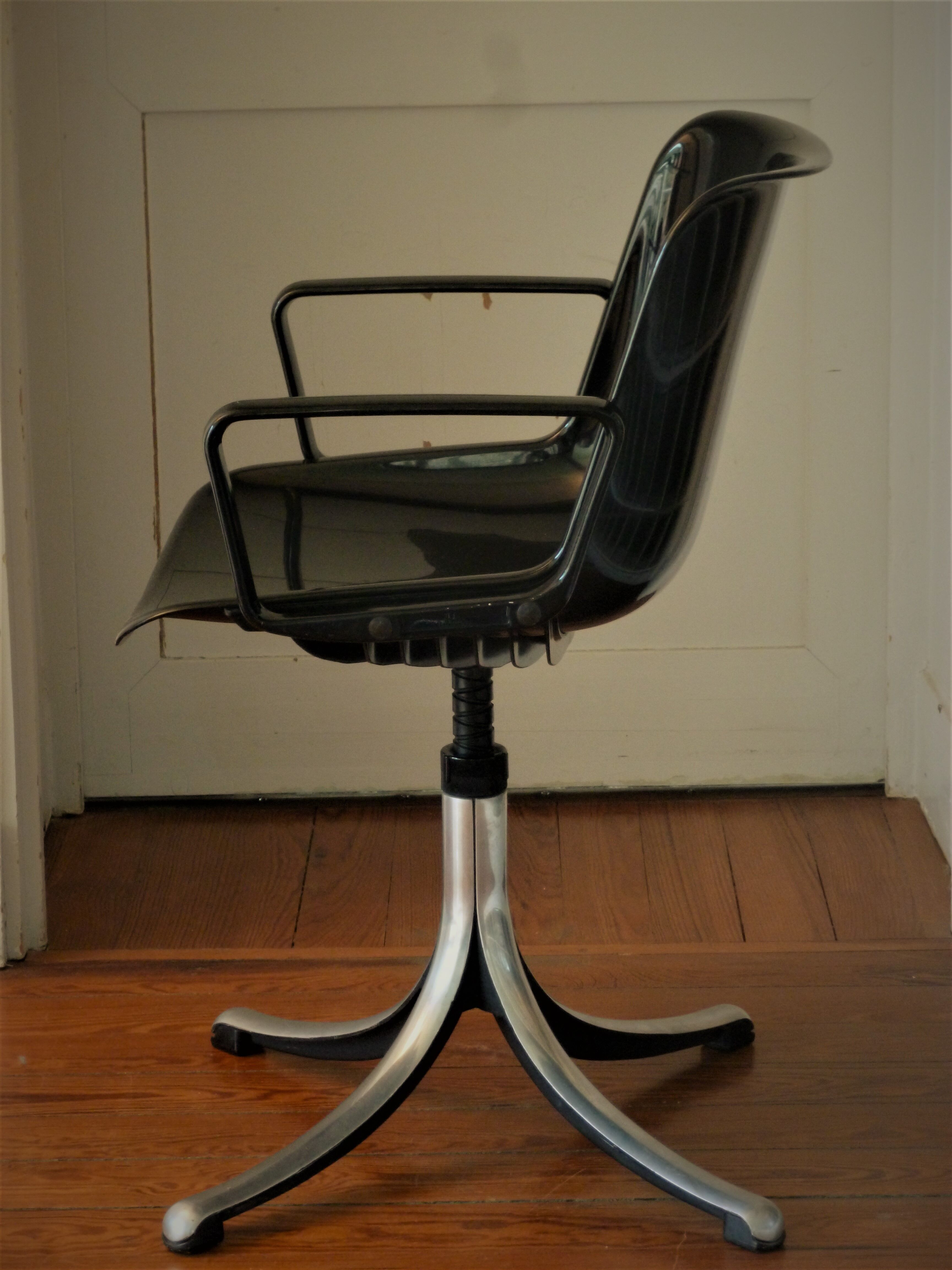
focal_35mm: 107
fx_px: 3924
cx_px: 476
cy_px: 635
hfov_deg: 13.8
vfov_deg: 18.4
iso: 400
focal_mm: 19.1
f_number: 5.4
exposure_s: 1/5
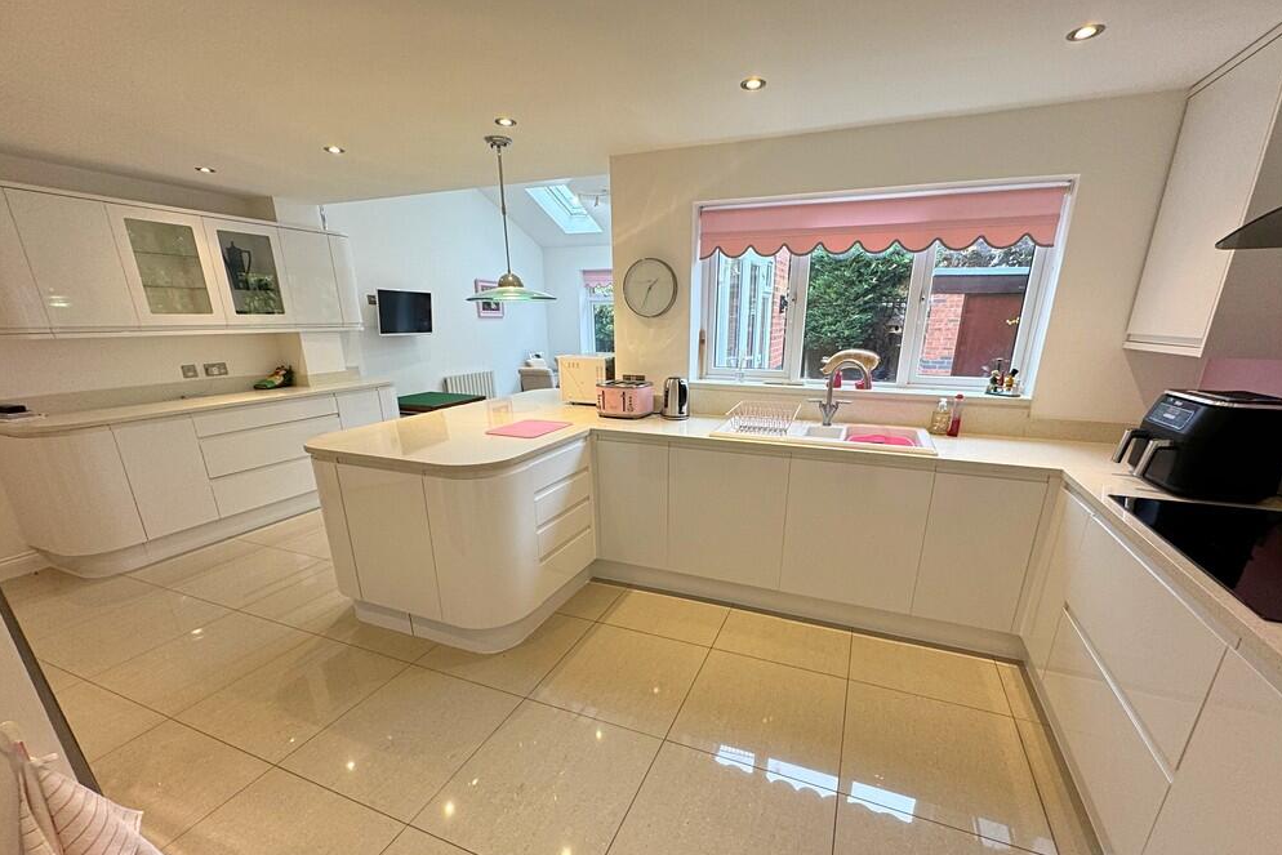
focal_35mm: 15
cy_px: 494
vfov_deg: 76.8
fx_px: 534
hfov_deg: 100.4
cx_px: 658
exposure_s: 1/100
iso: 125
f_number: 2.2
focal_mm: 2.22
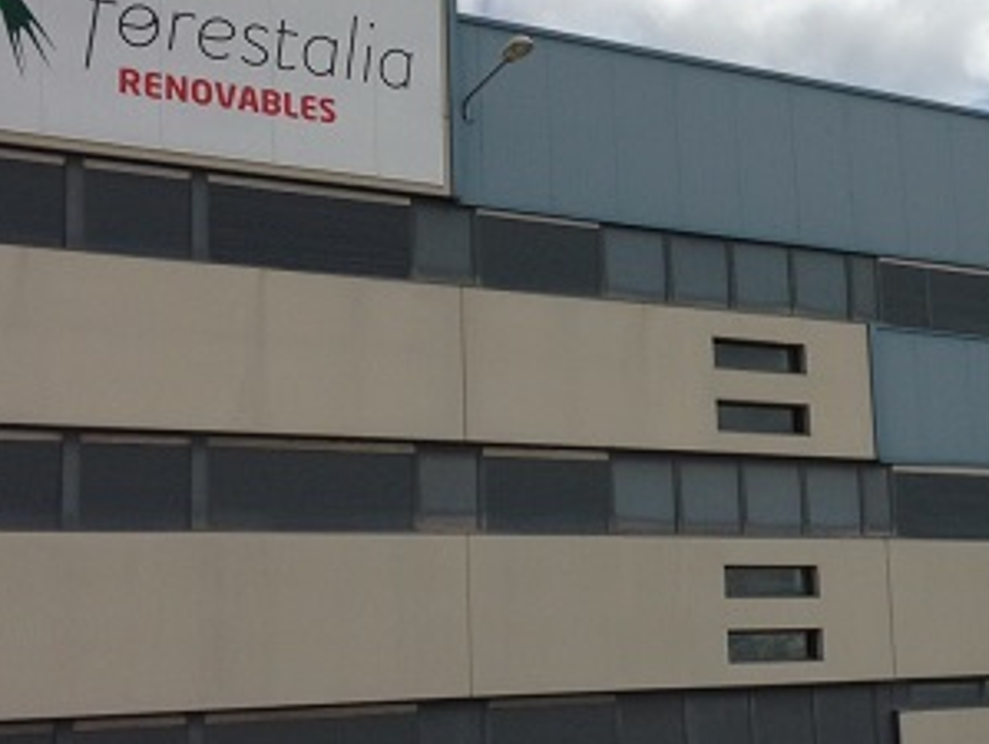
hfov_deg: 26.3
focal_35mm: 72
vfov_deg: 20.5
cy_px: 344
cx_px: 848
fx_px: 2060
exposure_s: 1/2710
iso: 50
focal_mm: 4.12
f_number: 2.4
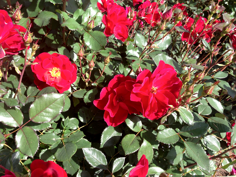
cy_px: 88
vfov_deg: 42.9
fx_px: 225
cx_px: 118
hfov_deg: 55.4
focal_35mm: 33
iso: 50
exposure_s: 1/437
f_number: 2.4
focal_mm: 4.12
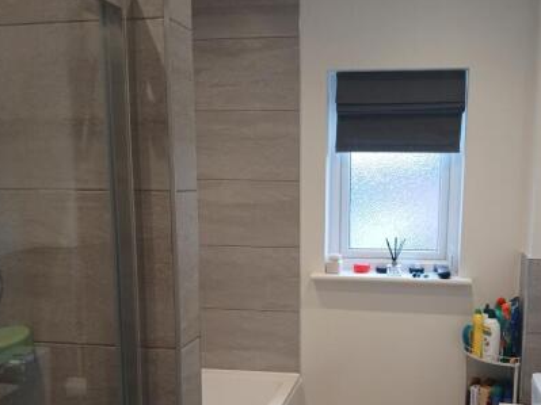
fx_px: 594
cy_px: 269
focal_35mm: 38
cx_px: 321
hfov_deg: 48.7
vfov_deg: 37.3
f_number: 1.8
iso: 125
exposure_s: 1/50
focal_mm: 3.98
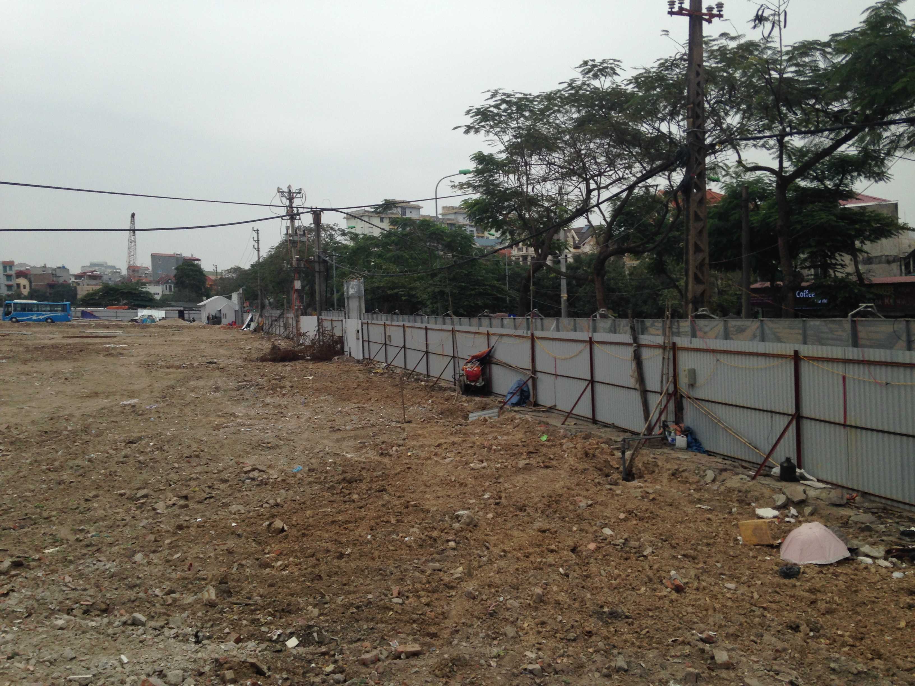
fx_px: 872
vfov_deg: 42.9
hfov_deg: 55.4
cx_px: 458
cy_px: 343
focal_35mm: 33
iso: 50
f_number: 2.4
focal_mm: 4.12
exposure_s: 1/903
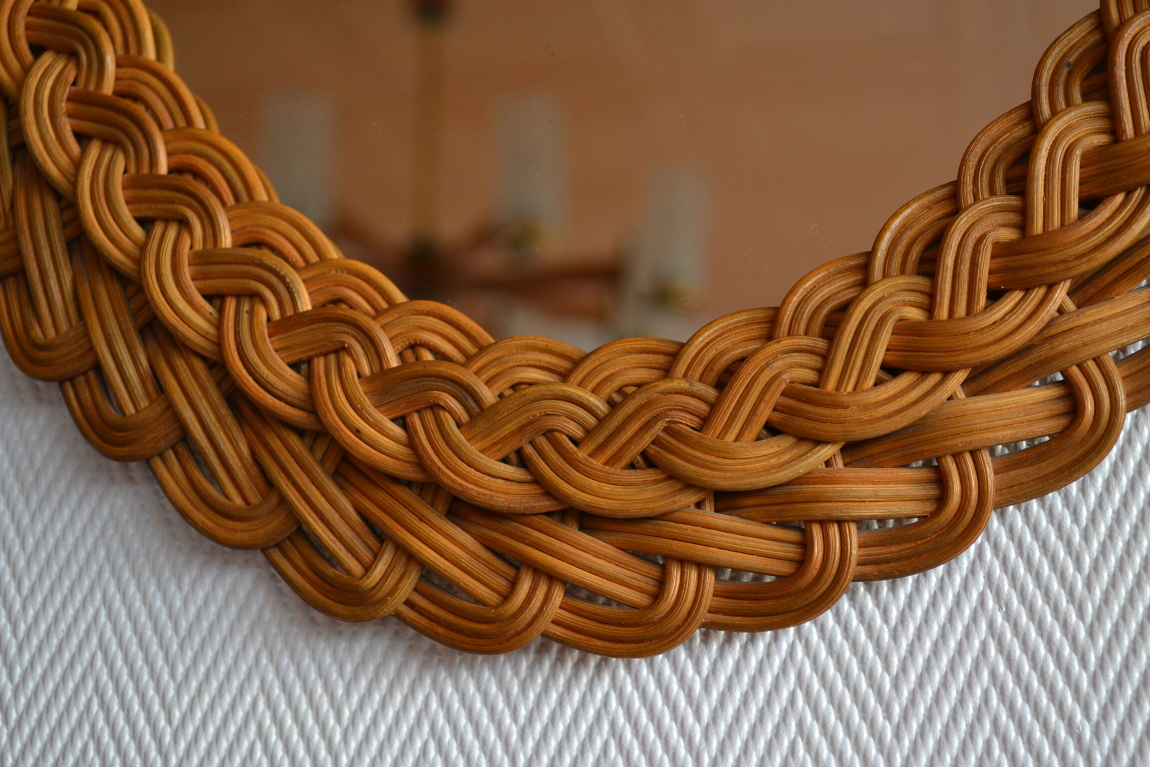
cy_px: 384
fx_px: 1917
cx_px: 575
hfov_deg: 33.4
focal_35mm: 60
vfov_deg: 22.6
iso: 400
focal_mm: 40
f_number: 5.3
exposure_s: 1/25
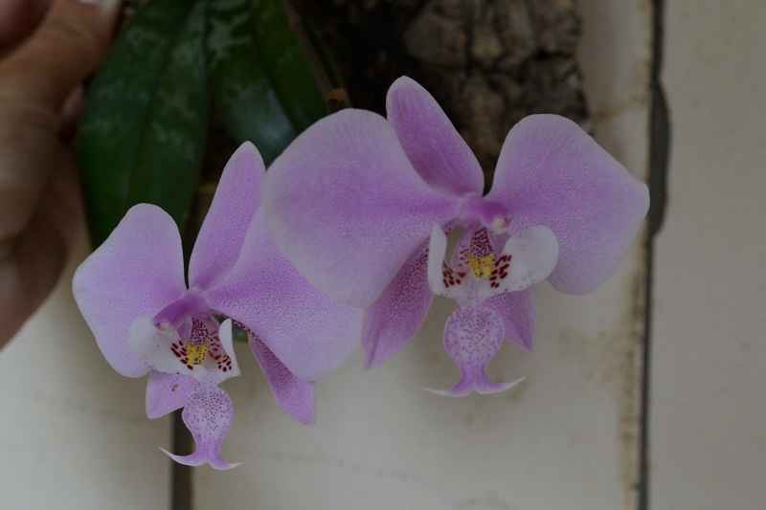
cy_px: 255
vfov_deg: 21.6
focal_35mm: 63
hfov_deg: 31.9
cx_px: 383
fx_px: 1340
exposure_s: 1/30
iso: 1000
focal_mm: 42
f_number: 13
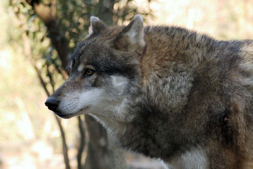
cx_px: 126
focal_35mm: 165
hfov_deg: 12.5
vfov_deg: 8.3
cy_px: 84
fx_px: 1160
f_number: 5
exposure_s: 1/250
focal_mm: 110
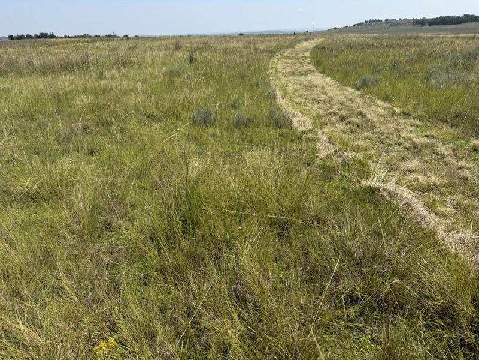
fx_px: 332
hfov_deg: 71.6
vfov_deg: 56.8
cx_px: 240
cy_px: 180
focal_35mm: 24
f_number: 1.78
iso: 80
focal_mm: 6.76
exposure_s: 1/4673
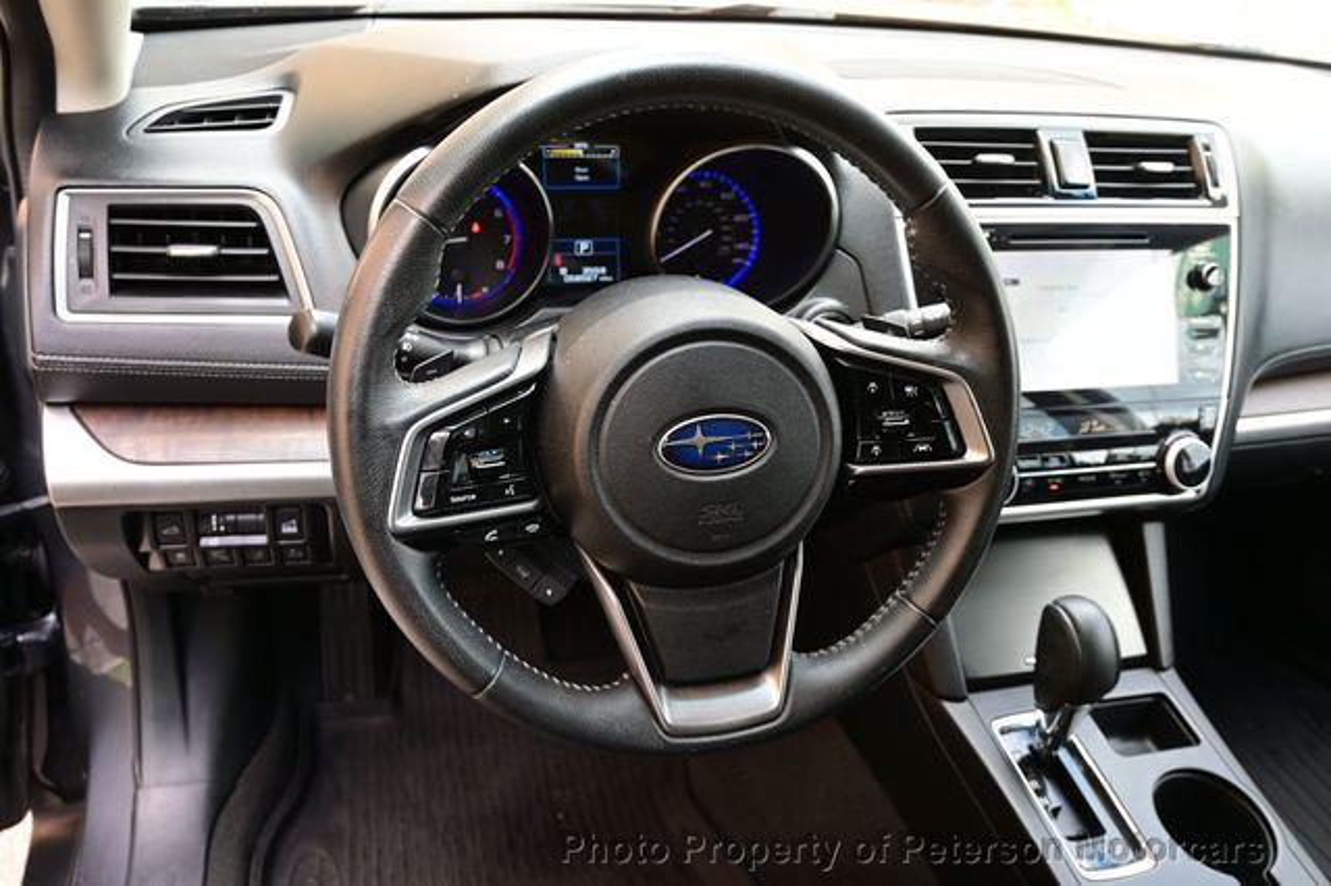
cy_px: 443
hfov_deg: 63.2
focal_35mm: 29
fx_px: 1081
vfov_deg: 44.6
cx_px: 666
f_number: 3.8
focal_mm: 19.5
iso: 100
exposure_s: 1/30
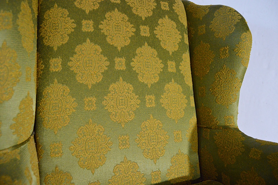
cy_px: 92
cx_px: 139
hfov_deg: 67.4
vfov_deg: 47.9
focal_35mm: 27
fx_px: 208
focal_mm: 18
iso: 2200
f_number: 3.5
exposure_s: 1/60
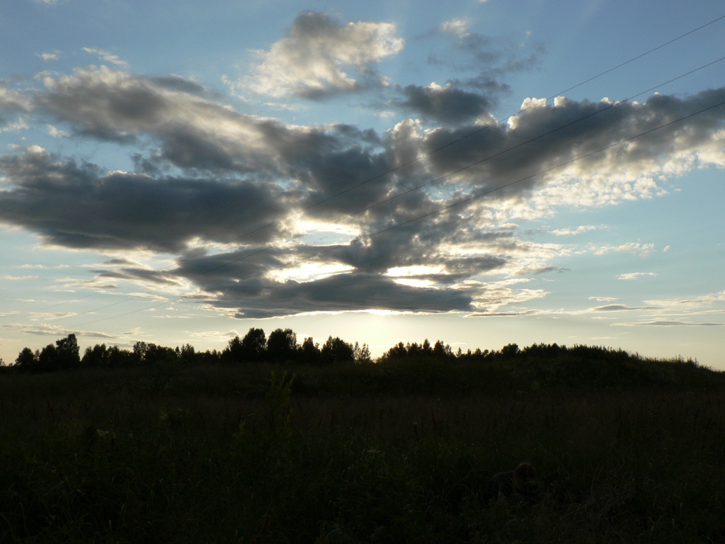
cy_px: 272
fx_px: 754
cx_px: 362
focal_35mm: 36
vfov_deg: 39.7
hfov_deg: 51.4
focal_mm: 6
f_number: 5.6
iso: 80
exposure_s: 1/500
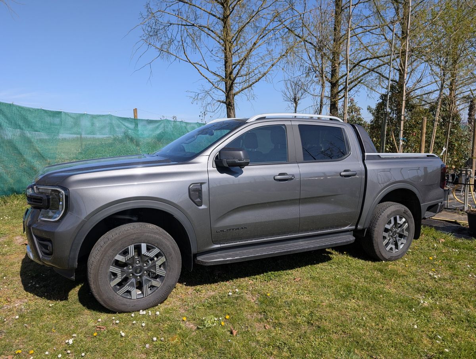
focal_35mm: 24
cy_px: 180
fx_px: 331
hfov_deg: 71.5
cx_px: 238
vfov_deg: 57.0
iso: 20
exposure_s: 1/1203
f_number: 1.68
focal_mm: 6.9
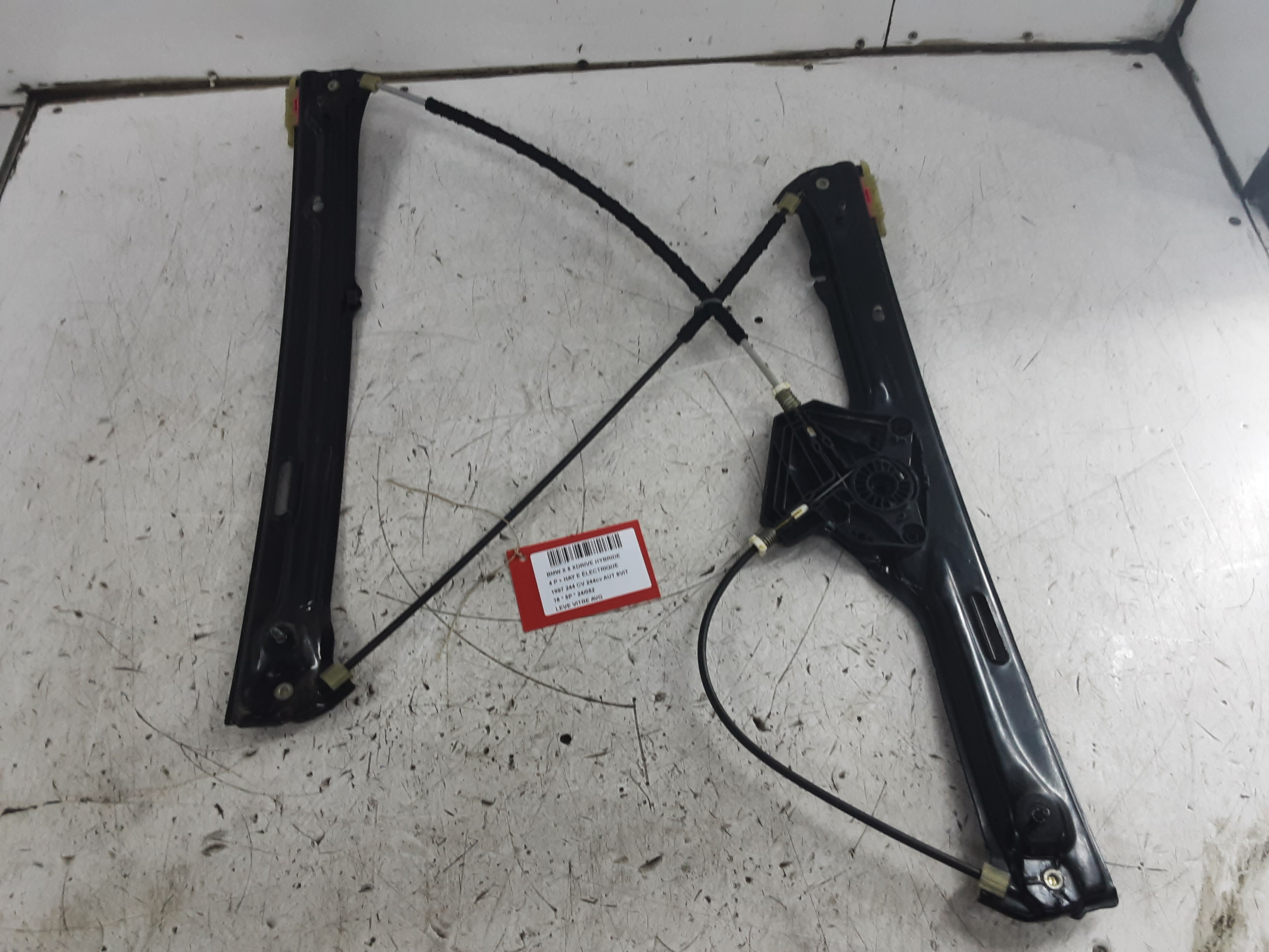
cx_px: 634
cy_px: 476
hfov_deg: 65.3
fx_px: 990
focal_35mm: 27
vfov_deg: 51.4
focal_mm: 2.91
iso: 80
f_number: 1.9
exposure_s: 1/50
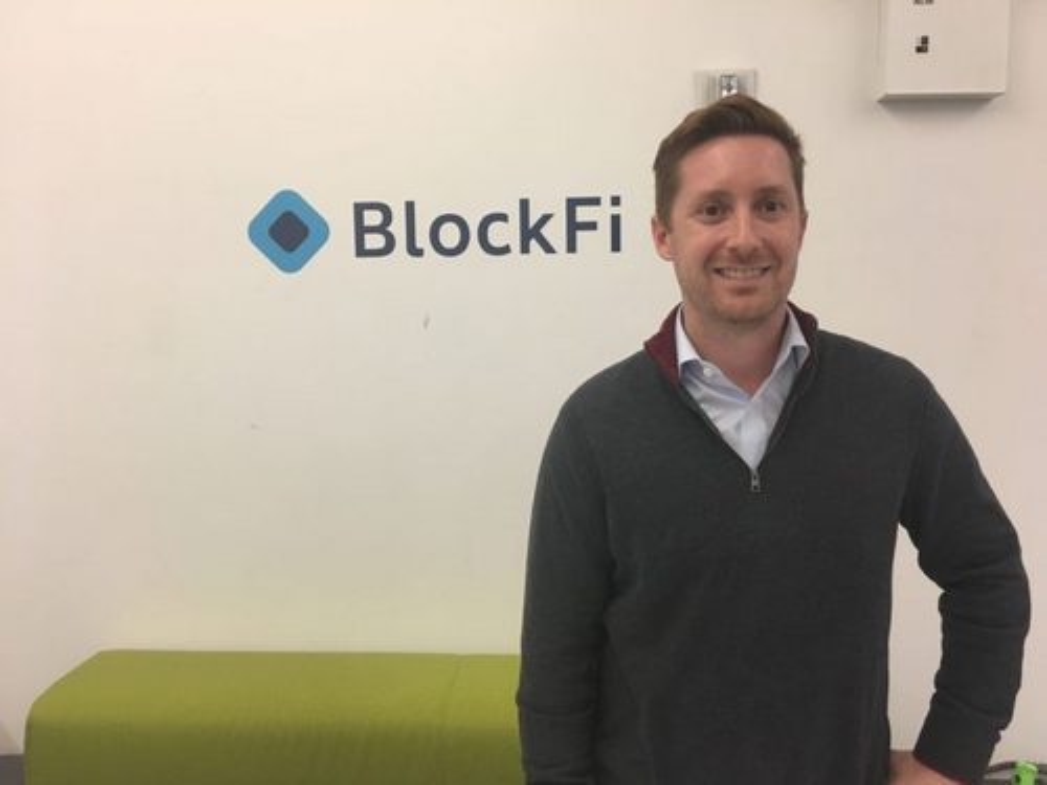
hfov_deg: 61.7
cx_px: 524
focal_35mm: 29
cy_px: 392
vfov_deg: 48.2
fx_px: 877
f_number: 2.2
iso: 40
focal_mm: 4.15
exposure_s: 1/15
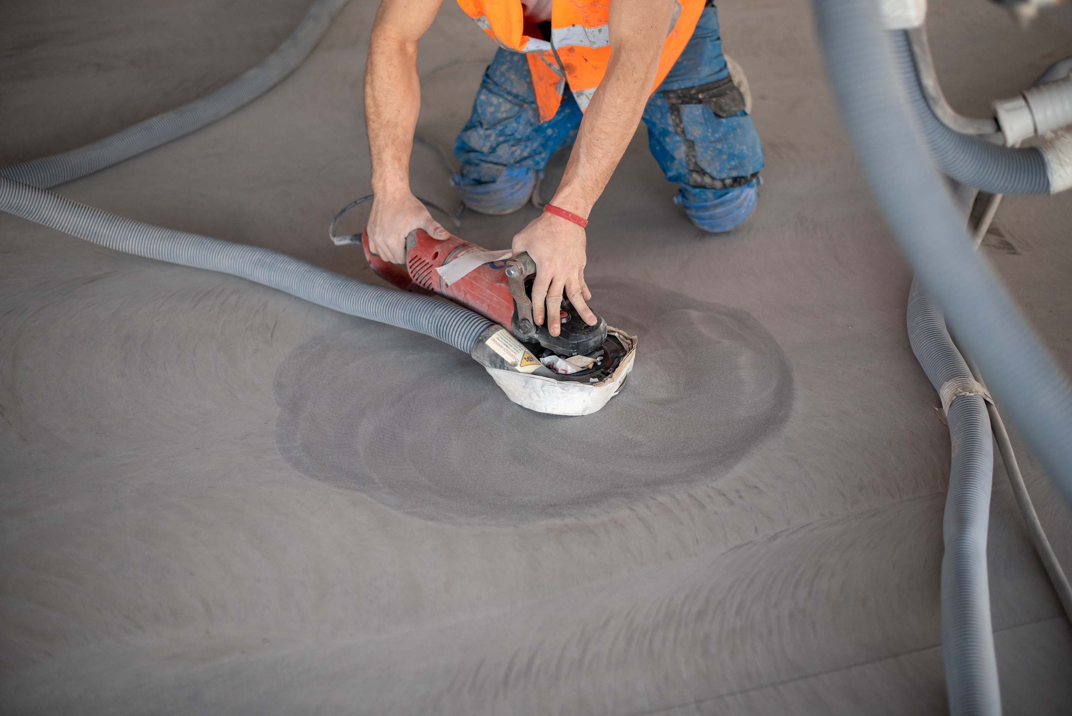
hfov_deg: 39.6
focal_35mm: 50
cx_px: 536
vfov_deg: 27.0
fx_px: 1489
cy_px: 358
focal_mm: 50
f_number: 2
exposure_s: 1/1250
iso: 400
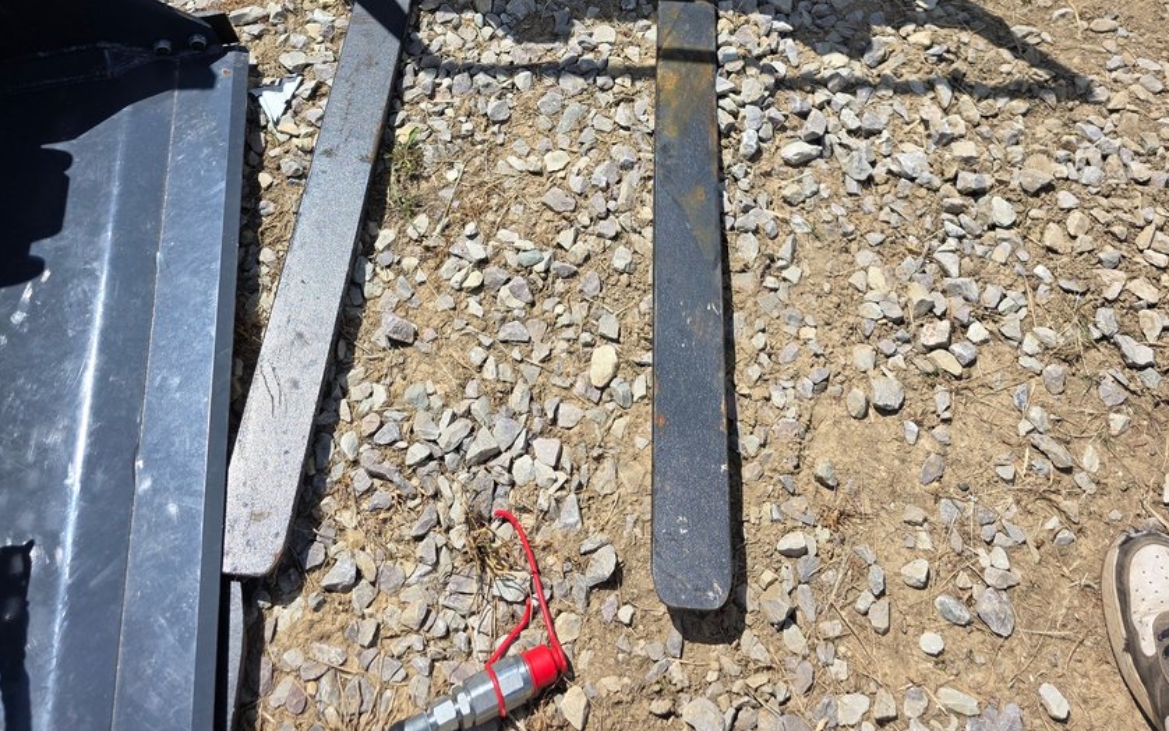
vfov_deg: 33.9
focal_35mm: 33
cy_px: -47
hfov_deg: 58.1
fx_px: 1051
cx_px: 588
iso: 80
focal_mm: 6.3
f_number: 1.7
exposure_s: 1/6809
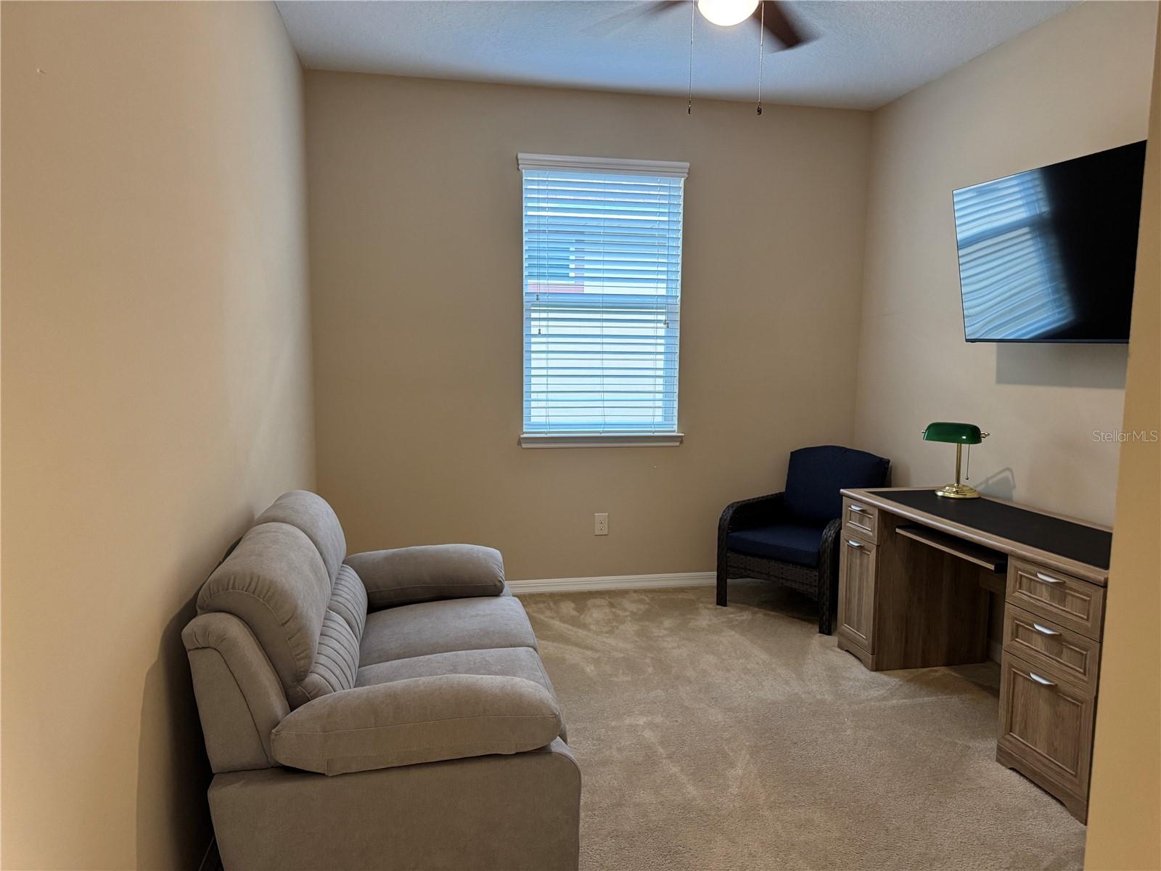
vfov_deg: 56.8
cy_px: 436
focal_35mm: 24
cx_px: 580
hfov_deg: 71.6
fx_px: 805
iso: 400
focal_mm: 6.76
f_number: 1.78
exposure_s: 1/60
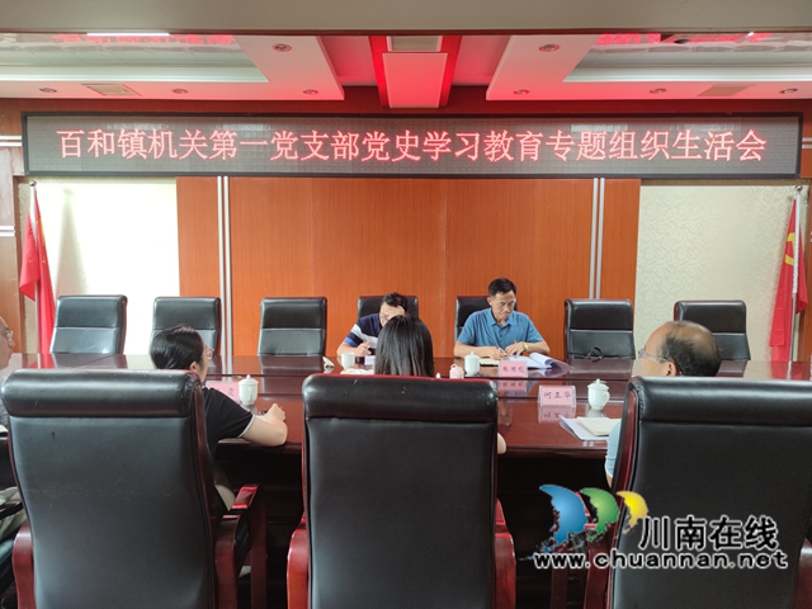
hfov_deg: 71.6
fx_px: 563
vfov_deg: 56.8
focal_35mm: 24
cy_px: 304
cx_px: 406
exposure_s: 1/57
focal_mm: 6.72
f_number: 1.69
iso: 172
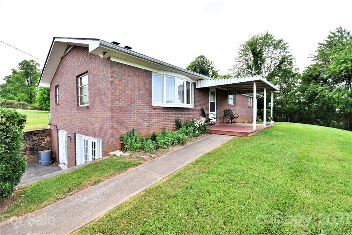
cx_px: 176
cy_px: 118
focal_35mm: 15
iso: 400
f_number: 9
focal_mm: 10
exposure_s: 1/160
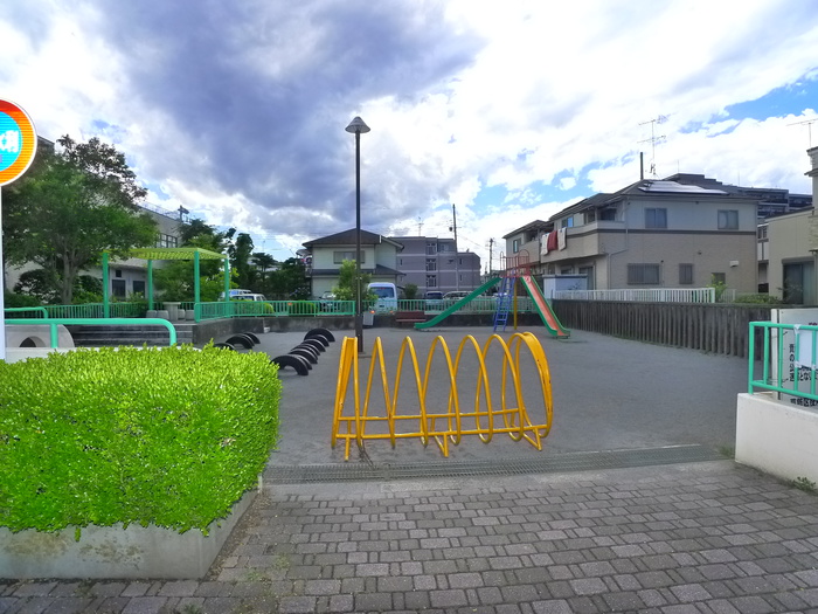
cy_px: 307
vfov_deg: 56.8
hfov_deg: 71.6
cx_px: 409
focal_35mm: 24
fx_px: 567
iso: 400
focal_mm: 5.1
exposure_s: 1/640
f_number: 4
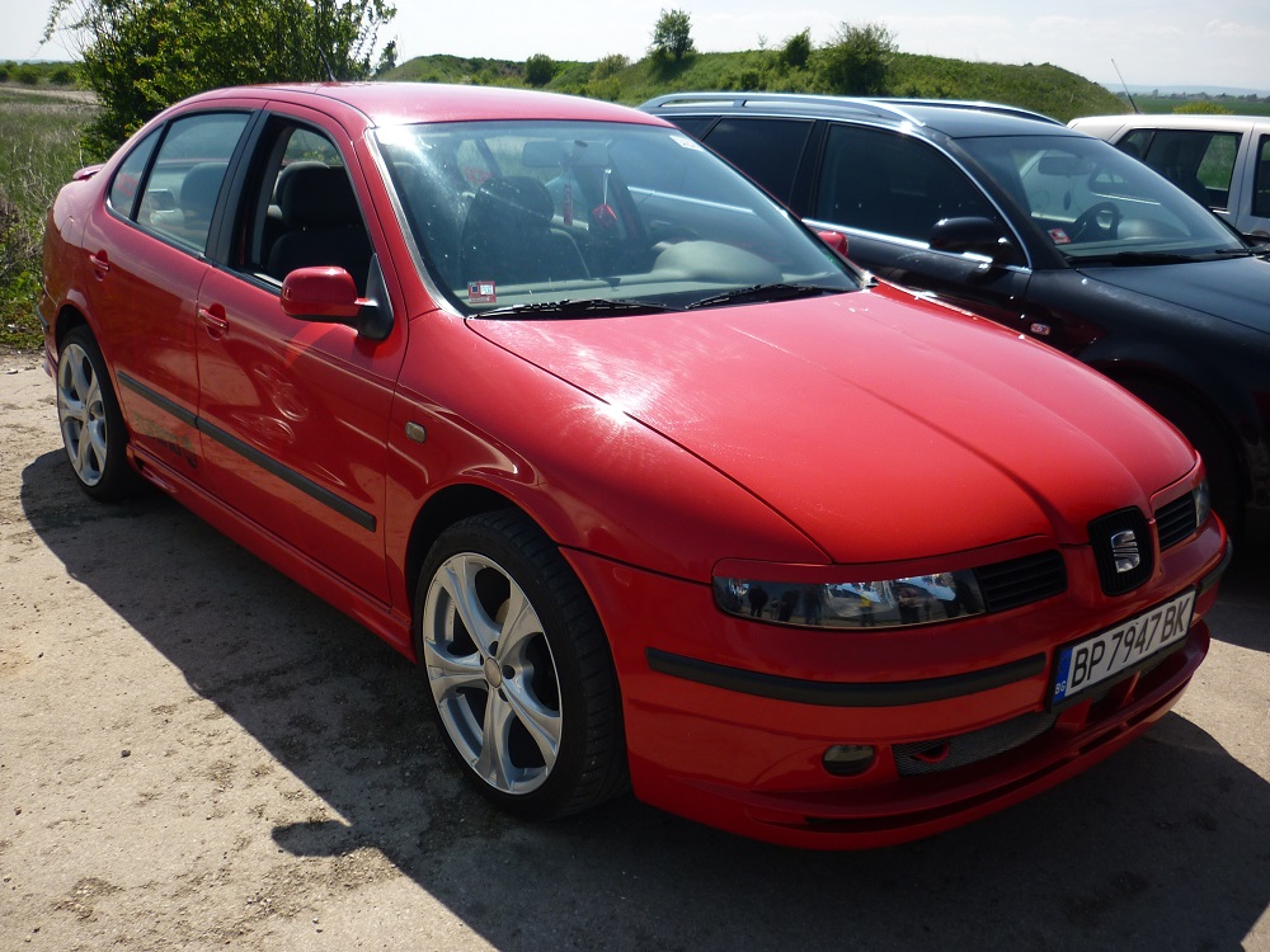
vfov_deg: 42.9
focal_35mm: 33
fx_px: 1211
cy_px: 476
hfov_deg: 55.4
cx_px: 635
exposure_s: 1/160
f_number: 8
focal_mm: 5.5
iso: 80
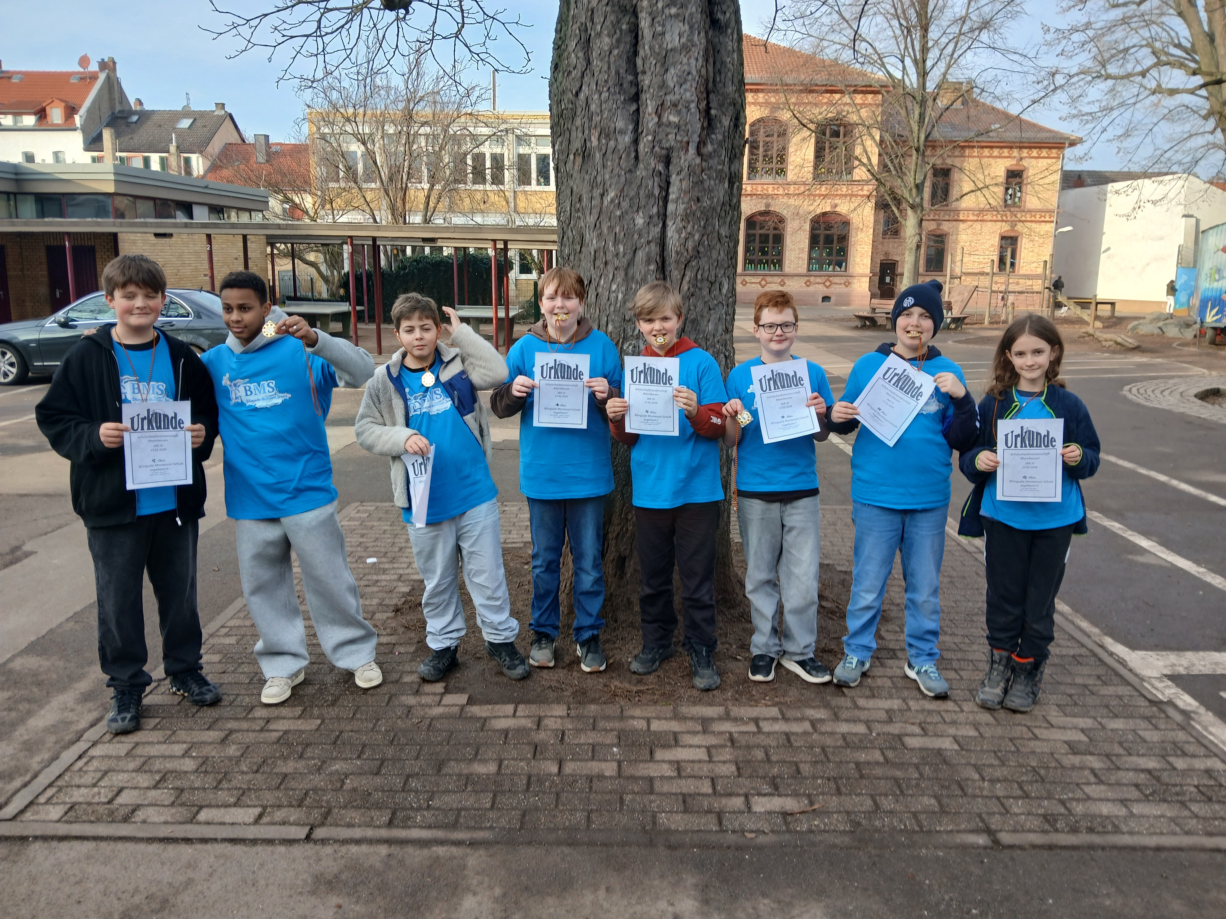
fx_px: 921
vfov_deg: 53.1
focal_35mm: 26
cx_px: 613
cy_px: 460
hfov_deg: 67.3
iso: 25
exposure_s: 1/100
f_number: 1.8
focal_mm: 3.98
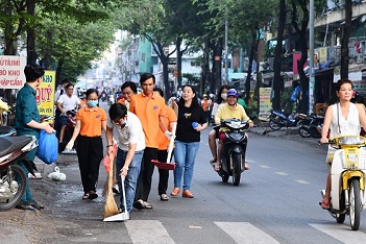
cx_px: 125
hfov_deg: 12.0
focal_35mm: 171
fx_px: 1738
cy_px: 139
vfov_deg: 8.0
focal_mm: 120
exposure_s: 1/200
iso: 800
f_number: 6.3
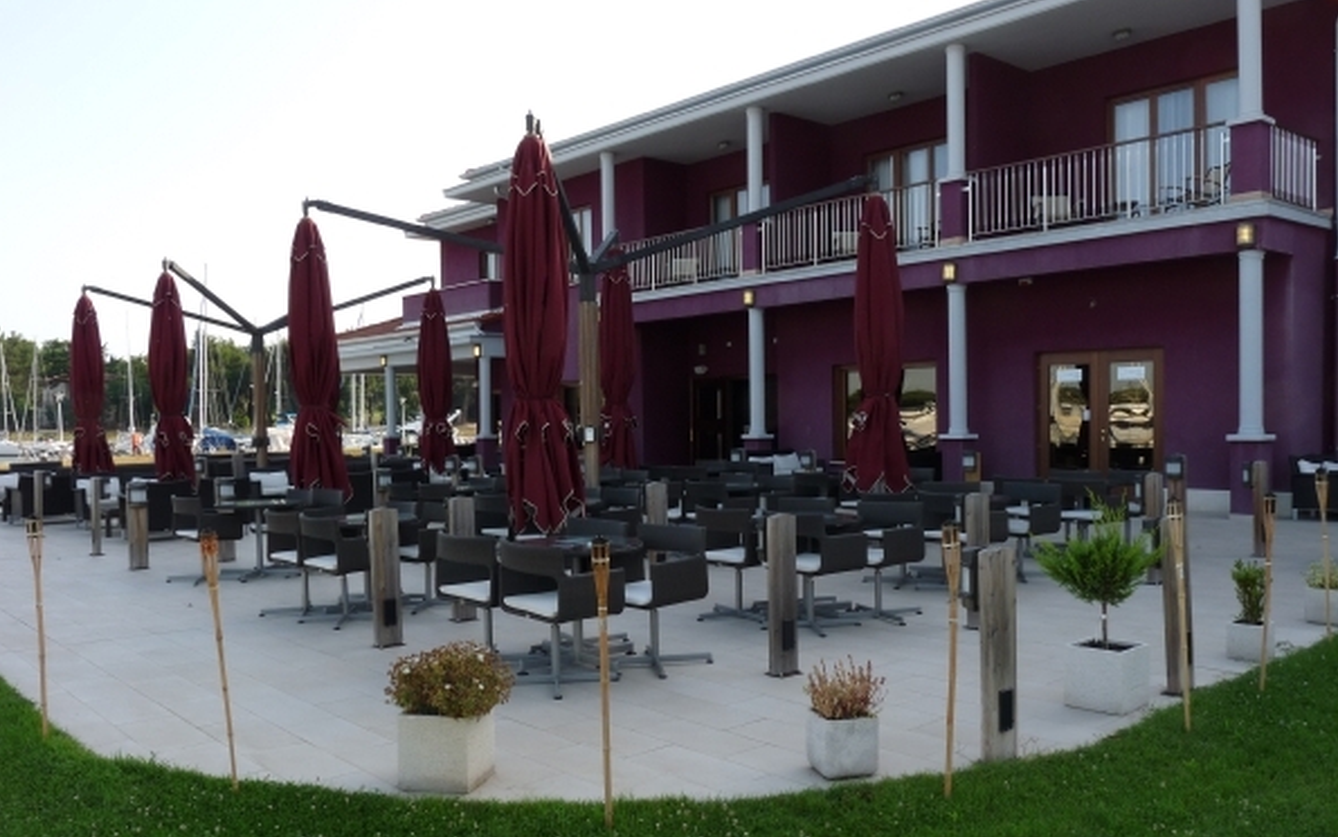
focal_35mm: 31
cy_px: 464
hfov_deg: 61.2
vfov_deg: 40.6
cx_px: 668
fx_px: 1131
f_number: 5
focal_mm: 5.1
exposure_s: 1/200
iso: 100
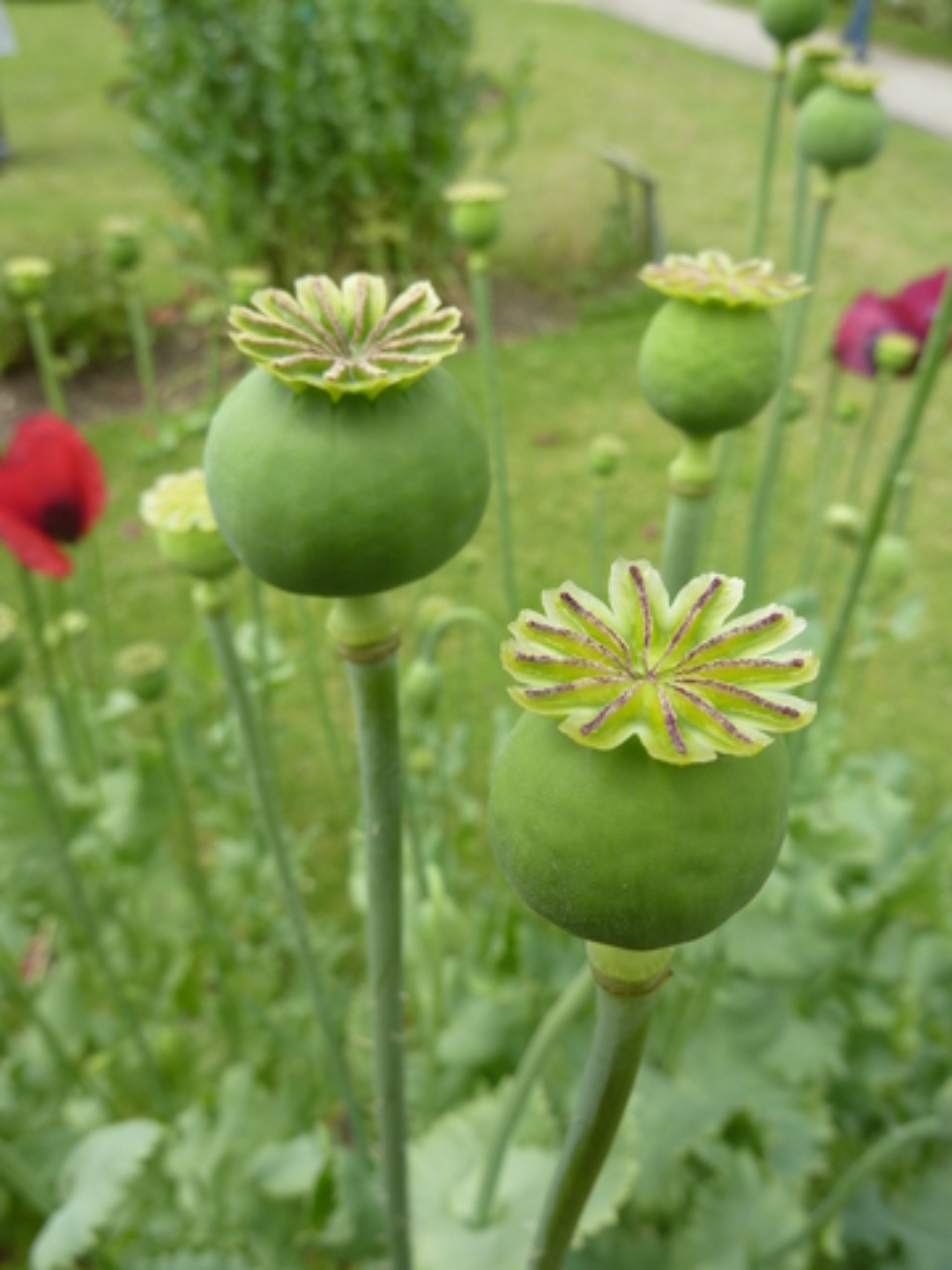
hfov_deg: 54.9
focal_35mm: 25
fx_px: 917
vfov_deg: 69.4
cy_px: 635
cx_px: 476
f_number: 4
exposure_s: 1/250
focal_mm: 4.1
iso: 80
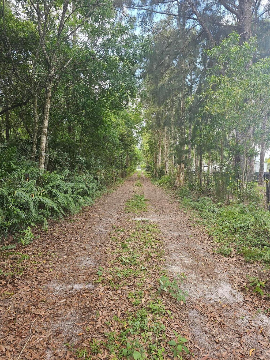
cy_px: 180
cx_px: 135
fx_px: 239
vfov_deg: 73.9
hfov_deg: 58.9
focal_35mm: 23
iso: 32
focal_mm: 6.3
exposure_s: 1/120
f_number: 1.7
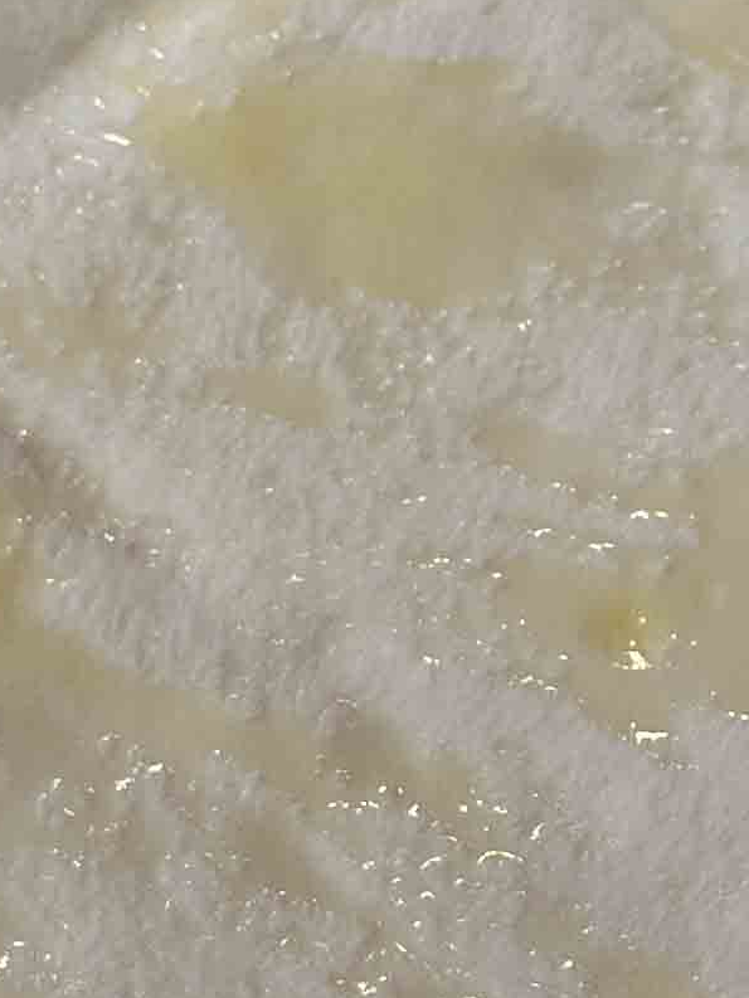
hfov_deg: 12.1
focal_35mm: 122
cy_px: 629
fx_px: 3519
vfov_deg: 16.1
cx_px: 578
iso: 160
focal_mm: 6.86
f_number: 1.78
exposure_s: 1/100
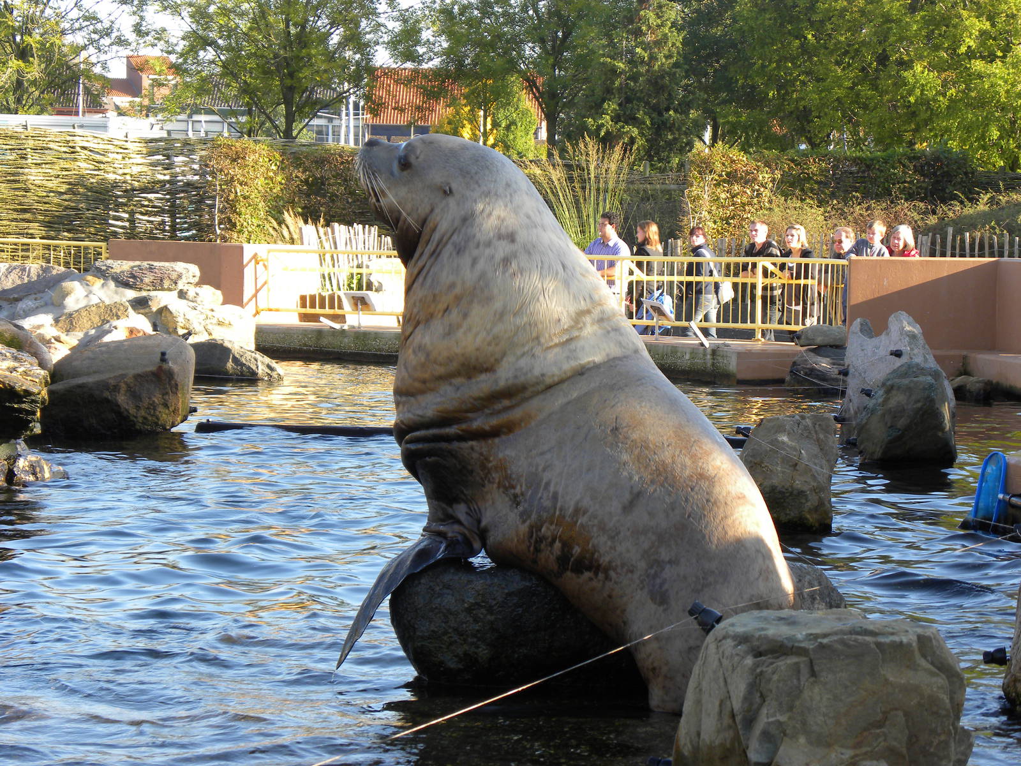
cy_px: 383
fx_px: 3805
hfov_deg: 15.3
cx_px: 510
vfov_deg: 11.5
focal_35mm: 129
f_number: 4.5
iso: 64
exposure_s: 1/84
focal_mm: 23
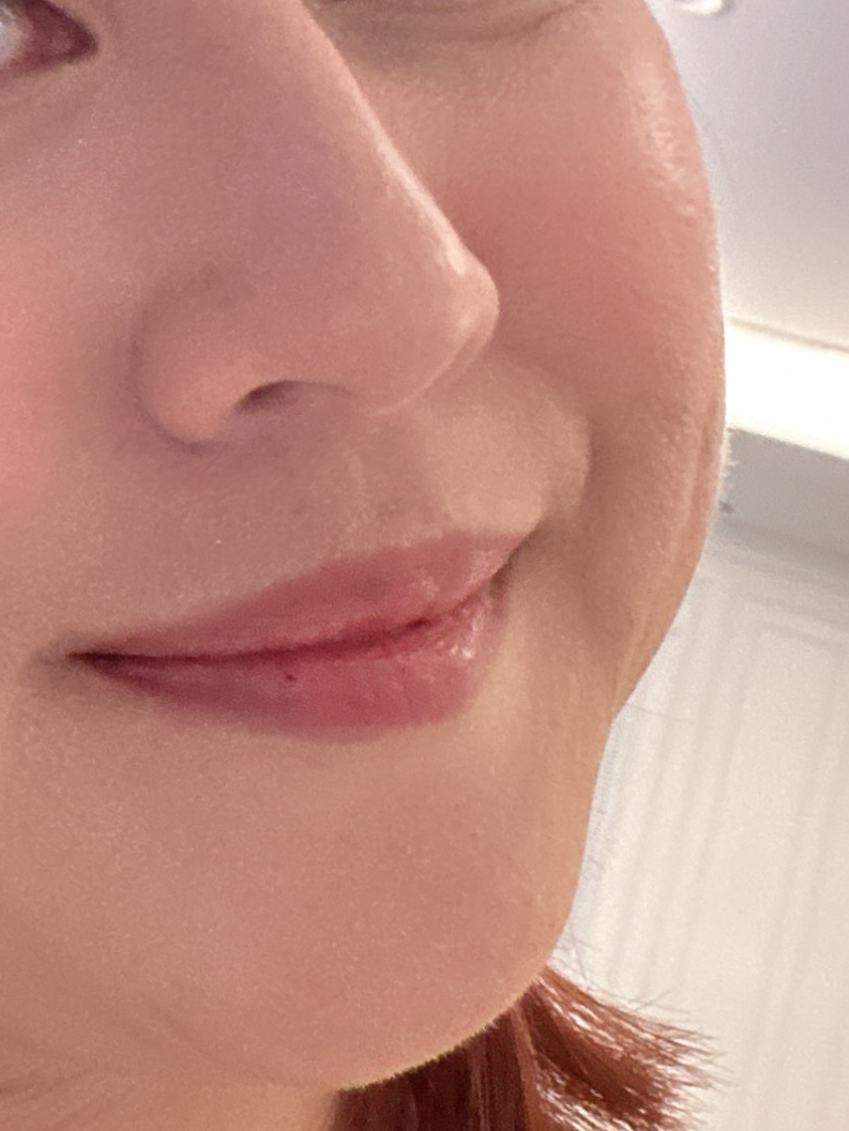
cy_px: 572
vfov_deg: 22.5
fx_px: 2844
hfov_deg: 16.6
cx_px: -34
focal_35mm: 87
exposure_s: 1/25
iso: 500
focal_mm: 2.69
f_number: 1.9
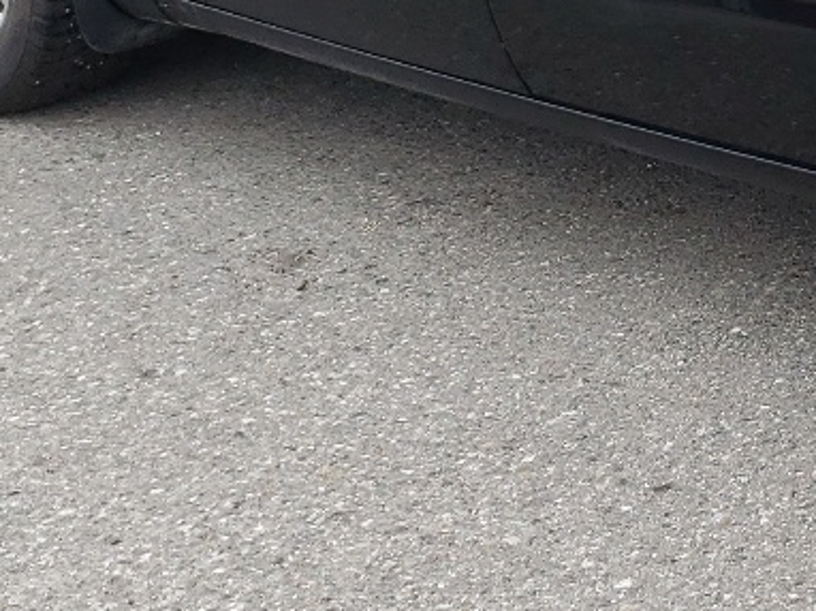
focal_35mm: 109
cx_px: 1252
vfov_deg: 13.1
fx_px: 2568
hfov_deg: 16.4
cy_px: -173
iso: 50
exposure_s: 1/714
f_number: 1.5
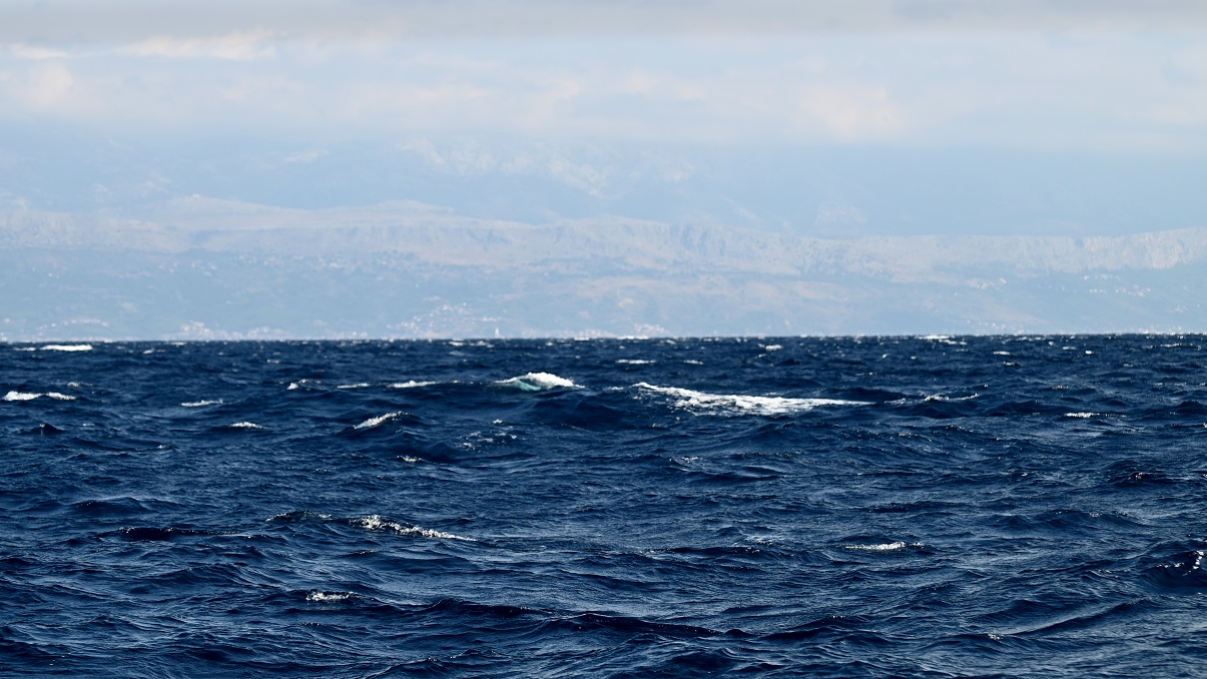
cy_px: 228
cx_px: 585
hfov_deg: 16.1
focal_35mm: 133
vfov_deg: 9.1
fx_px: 4257
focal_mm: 102
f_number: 5.6
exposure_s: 1/500
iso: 110
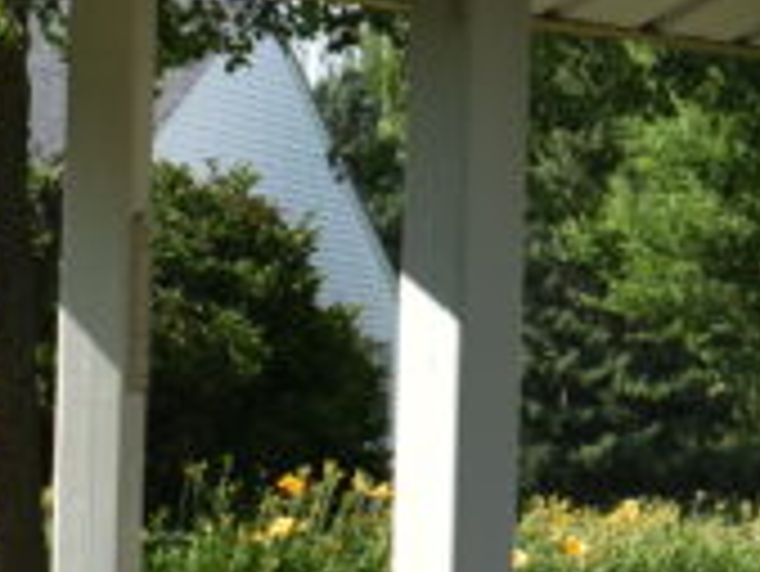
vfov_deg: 6.1
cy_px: 399
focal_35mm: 245
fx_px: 5383
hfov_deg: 7.7
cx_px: 1516
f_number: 10
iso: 200
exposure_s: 1/400
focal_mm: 28
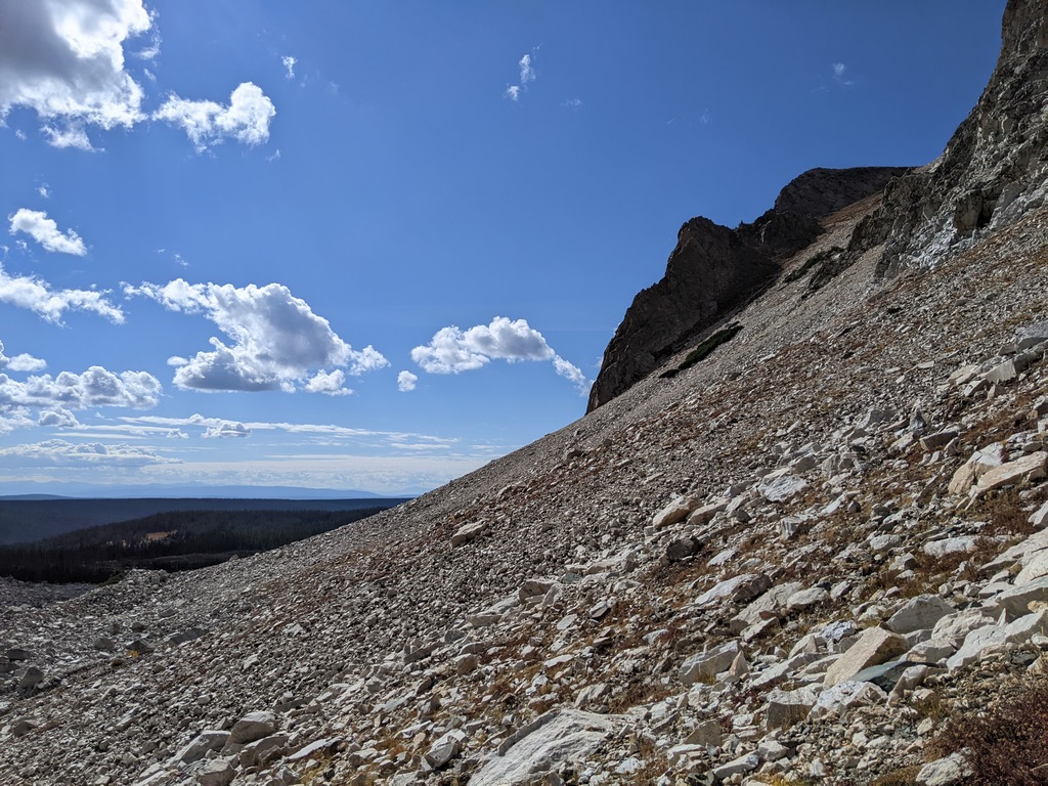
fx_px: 817
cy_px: 393
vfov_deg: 51.4
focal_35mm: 27
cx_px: 524
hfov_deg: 65.3
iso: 97
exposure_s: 1/23256
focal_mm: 4.44
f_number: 1.8
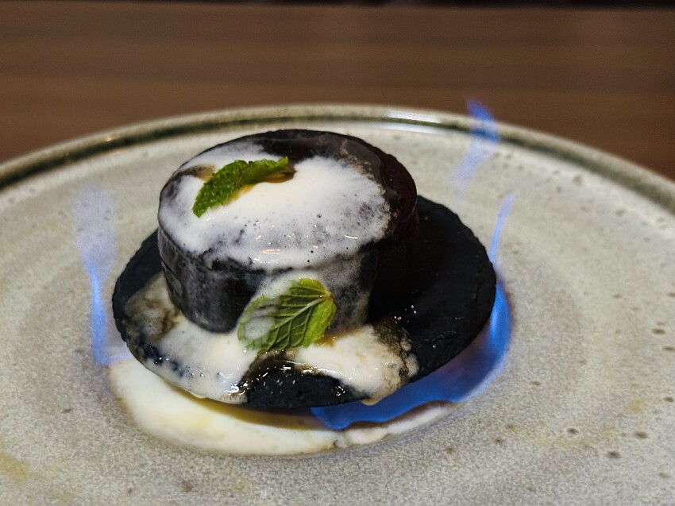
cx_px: 338
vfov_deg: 30.3
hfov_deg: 39.7
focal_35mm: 48
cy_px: 253
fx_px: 936
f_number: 1.78
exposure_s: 1/19
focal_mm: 6.86
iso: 640
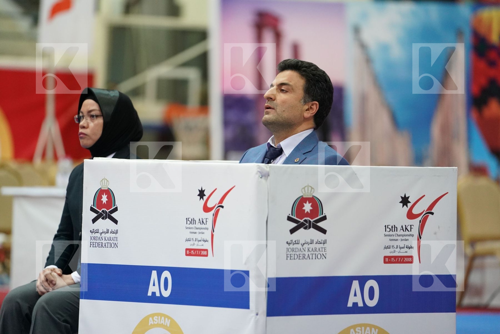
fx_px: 2778
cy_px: 167
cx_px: 250
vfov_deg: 6.9
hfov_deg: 10.3
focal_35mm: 200
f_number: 2.8
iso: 4000
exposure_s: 1/1000
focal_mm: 200
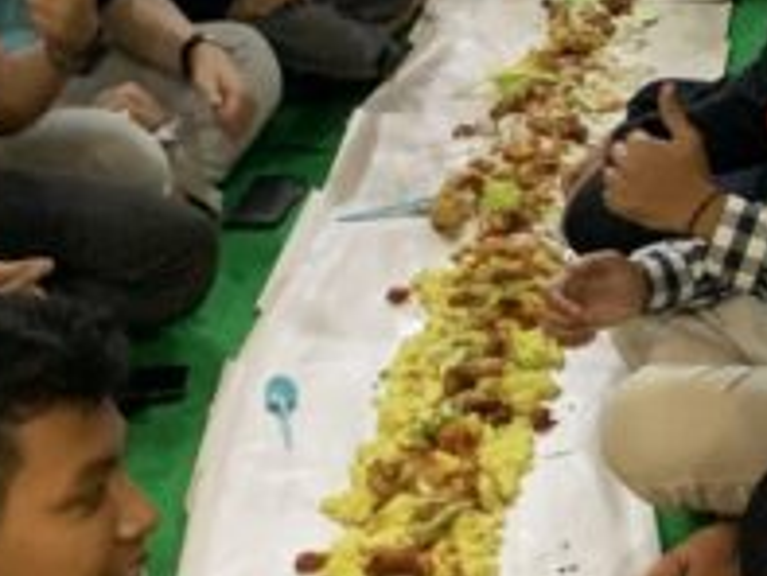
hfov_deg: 13.8
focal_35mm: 135
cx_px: 1125
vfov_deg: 10.9
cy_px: 82
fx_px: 2993
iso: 400
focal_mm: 4.25
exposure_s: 1/39
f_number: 1.8
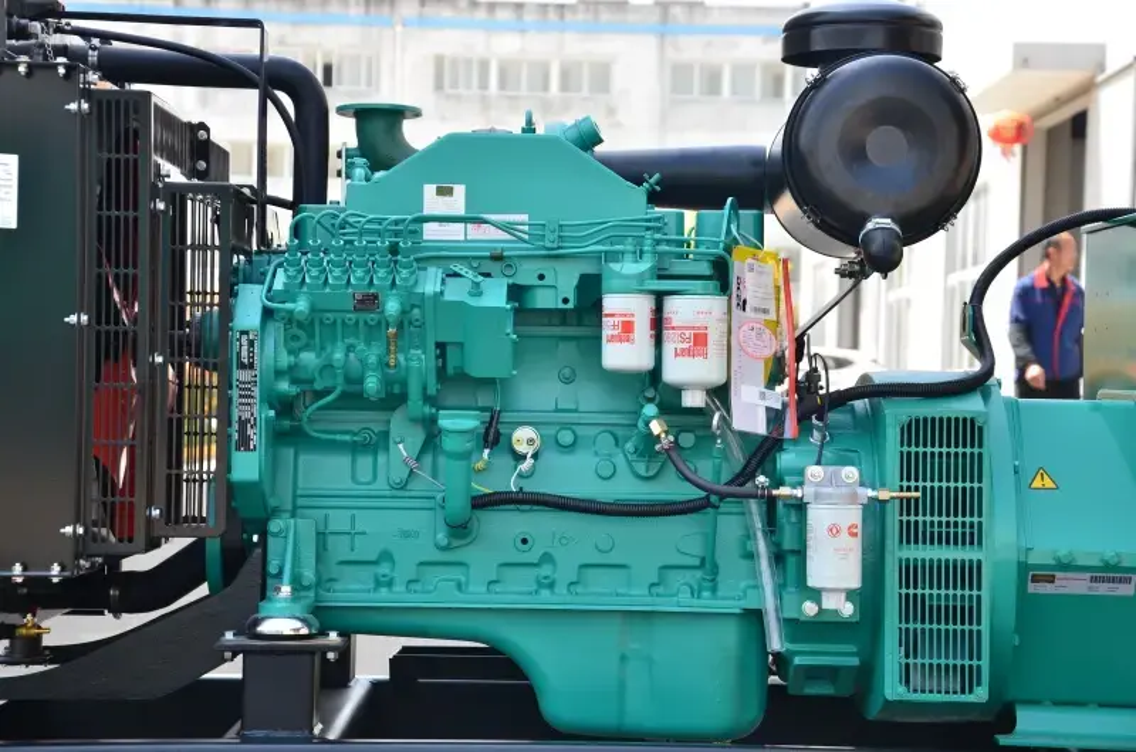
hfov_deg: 26.0
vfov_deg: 17.4
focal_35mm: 78
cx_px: 568
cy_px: 376
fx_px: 2456
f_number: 5
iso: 100
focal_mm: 52
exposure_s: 1/100
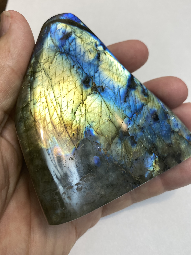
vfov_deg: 59.9
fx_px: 221
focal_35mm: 30
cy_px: 117
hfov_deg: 46.8
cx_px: 94
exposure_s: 1/120
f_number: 1.8
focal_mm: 4.25
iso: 80
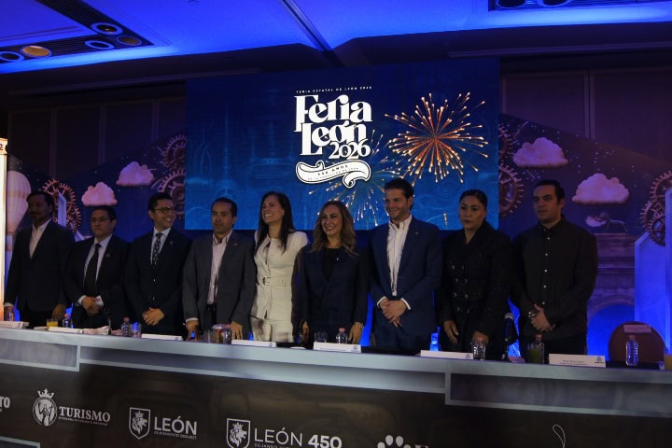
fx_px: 560
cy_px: 224
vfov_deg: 43.6
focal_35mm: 30
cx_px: 336
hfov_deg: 61.9
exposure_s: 1/60
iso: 800
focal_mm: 20
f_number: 5.6
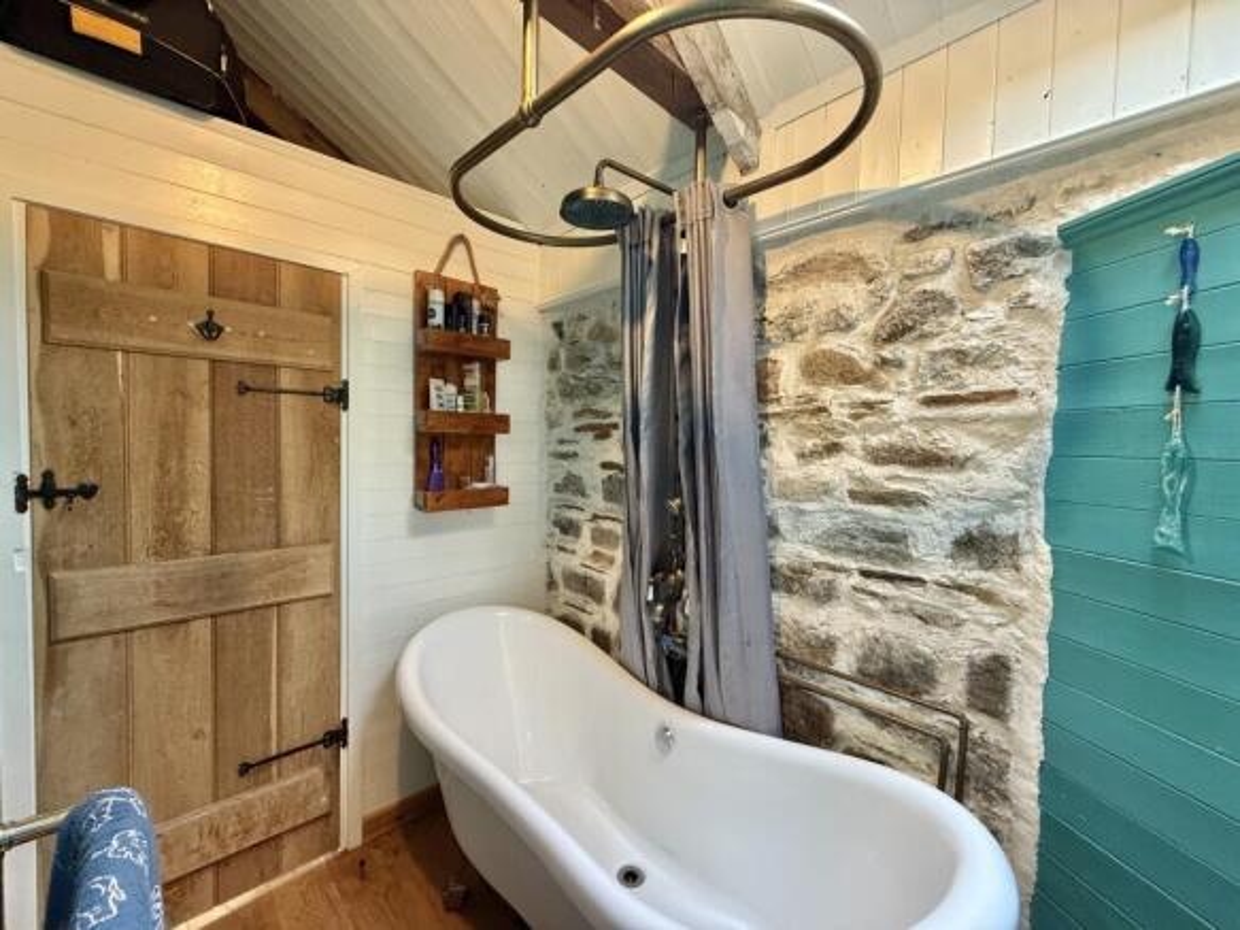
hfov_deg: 102.1
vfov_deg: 85.7
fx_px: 501
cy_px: 465
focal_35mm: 14
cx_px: 620
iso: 400
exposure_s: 1/60
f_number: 2.2
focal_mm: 2.22
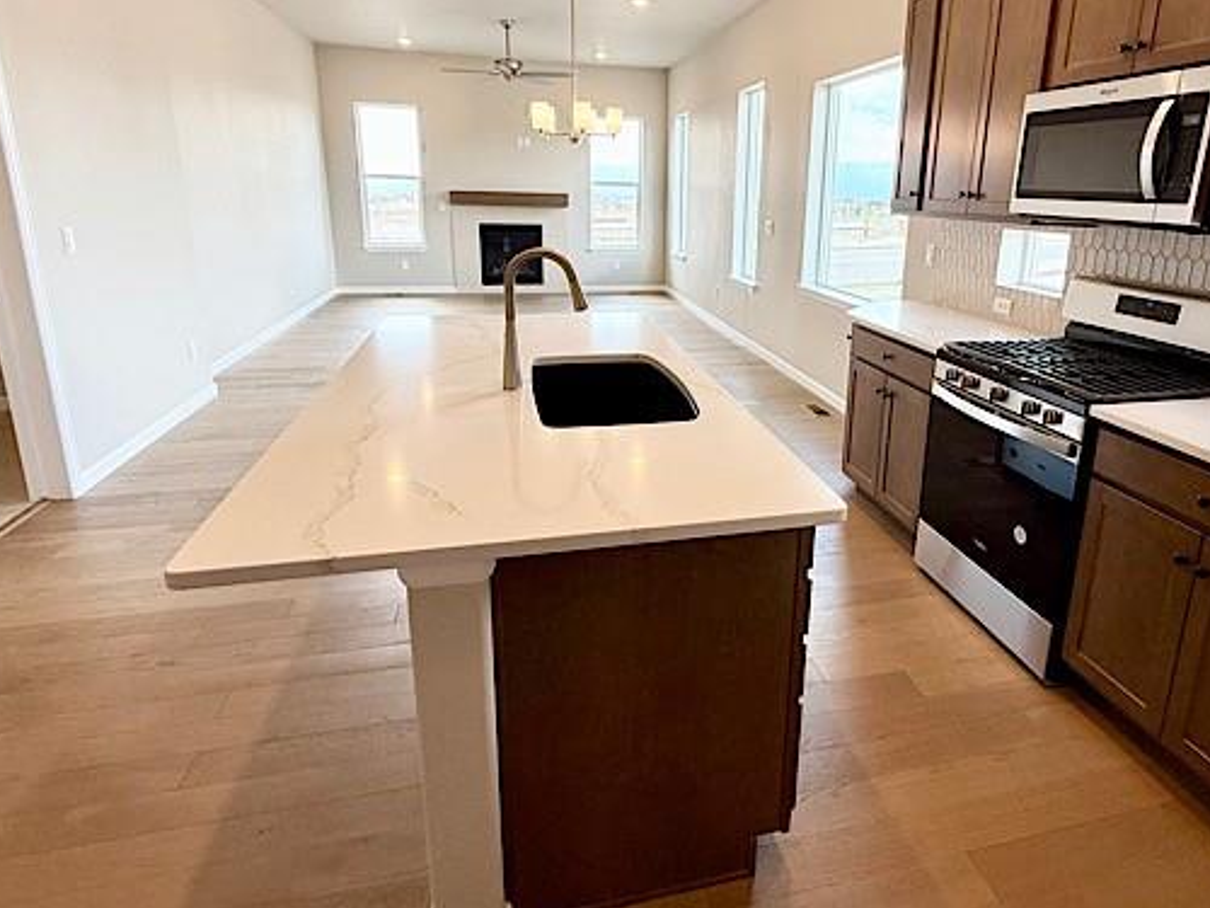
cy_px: 369
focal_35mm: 21
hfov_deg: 78.3
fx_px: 734
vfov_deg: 63.0
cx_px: 714
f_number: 2.2
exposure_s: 1/120
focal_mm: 2.22
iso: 64
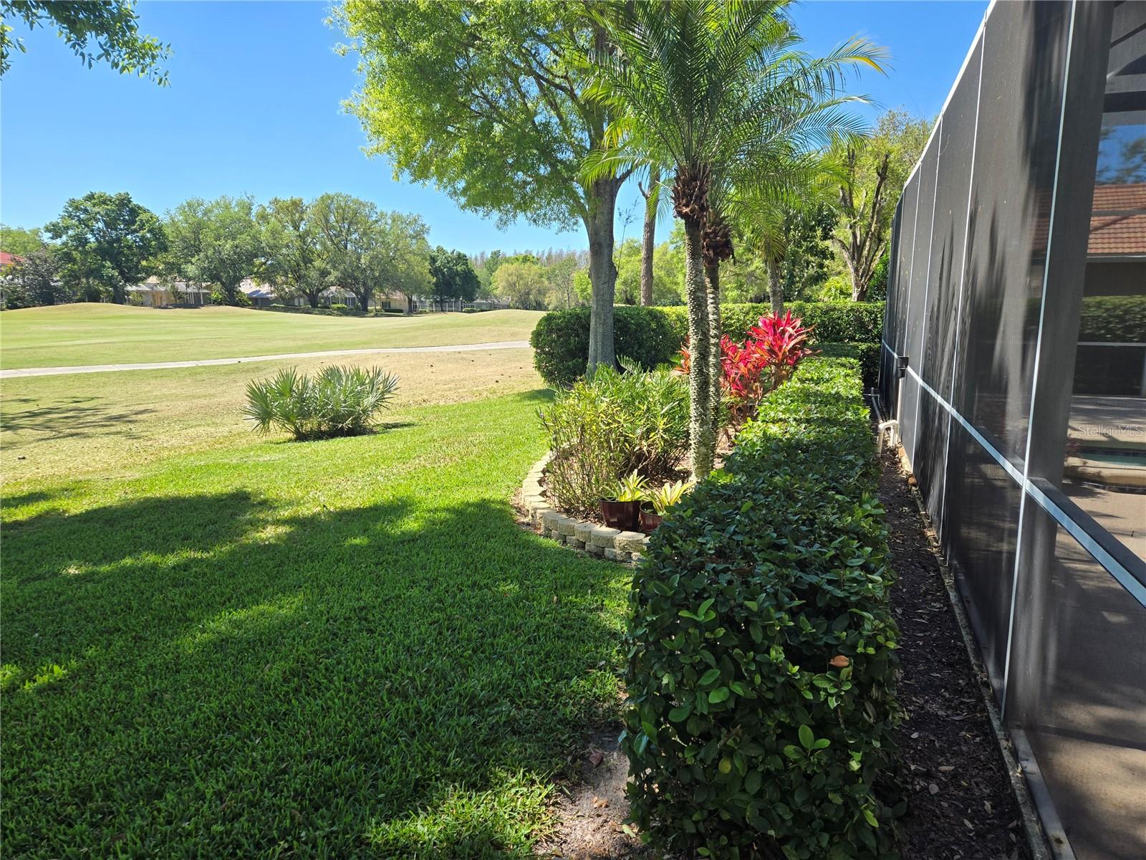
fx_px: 761
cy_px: 430
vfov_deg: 58.9
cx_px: 573
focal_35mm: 23
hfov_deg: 73.9
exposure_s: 1/834
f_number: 1.8
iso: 25
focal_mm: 5.4
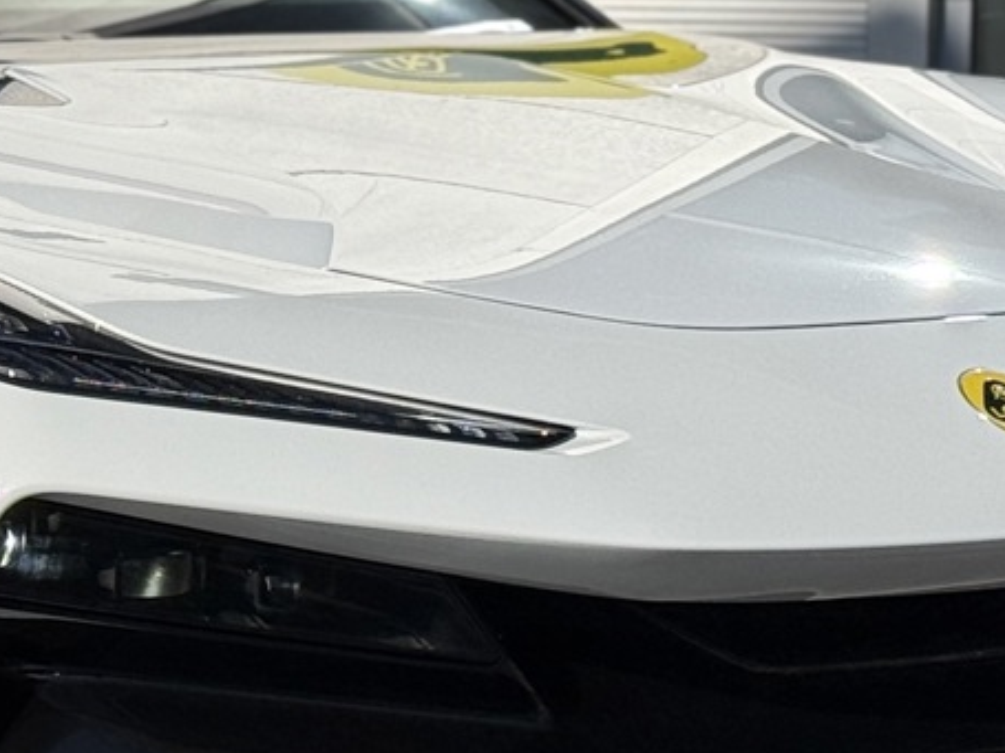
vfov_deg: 7.8
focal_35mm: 190
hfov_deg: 10.2
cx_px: -232
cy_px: 356
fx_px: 5515
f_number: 1.78
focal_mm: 6.76
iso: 64
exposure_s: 1/11364
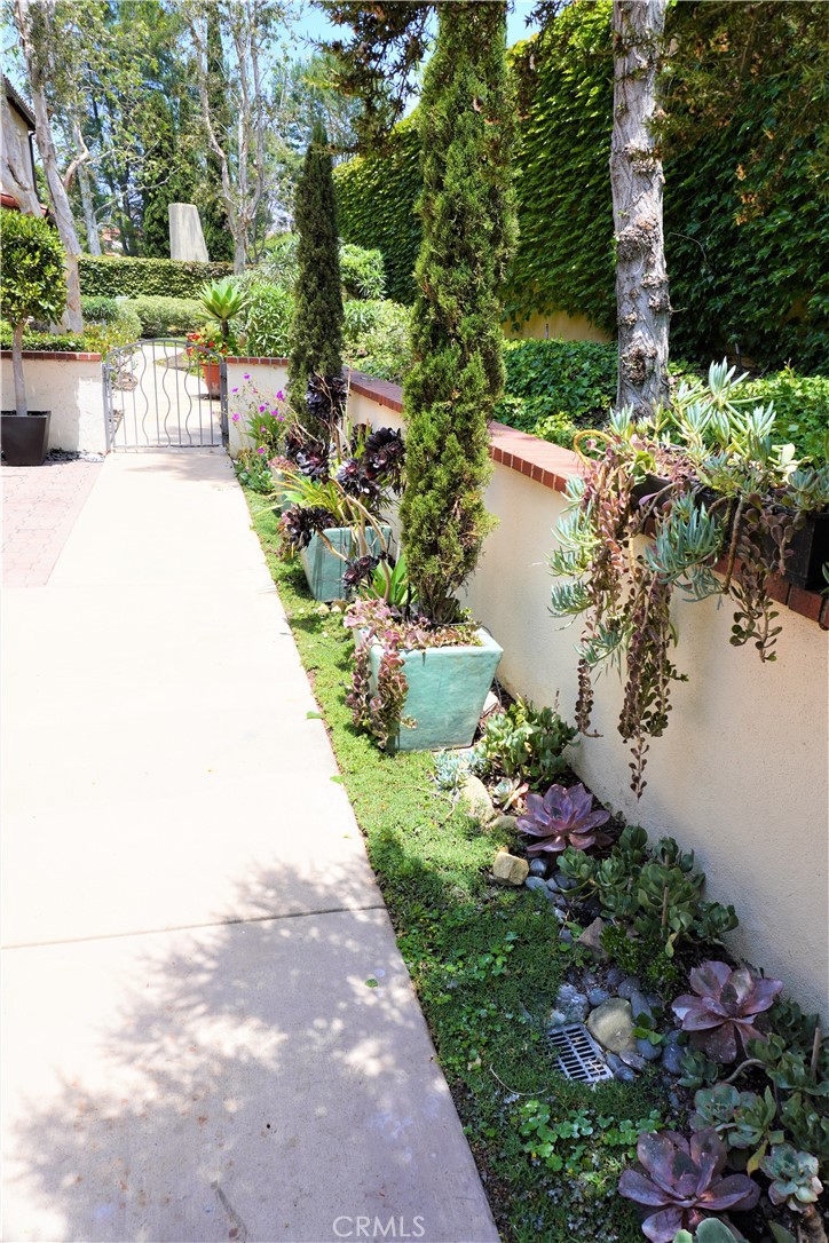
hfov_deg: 53.1
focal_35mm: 24
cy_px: 622
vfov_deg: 73.7
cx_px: 414
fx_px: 829
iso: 100
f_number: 9
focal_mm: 16
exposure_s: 1/125
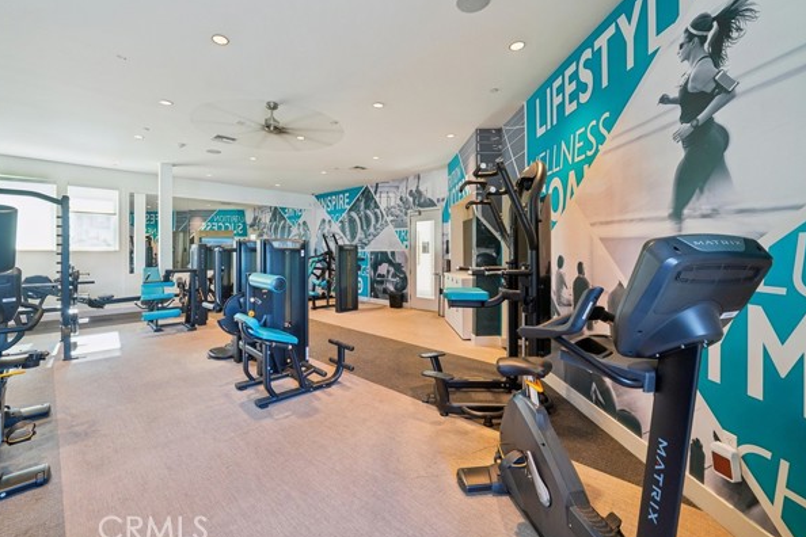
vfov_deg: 81.2
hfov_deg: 104.2
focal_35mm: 14
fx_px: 313
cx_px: 395
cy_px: 259
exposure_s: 1/15
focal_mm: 13
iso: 400
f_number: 8
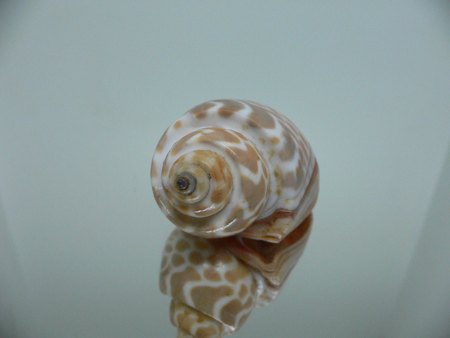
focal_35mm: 35
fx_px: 455
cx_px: 225
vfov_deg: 40.7
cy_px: 169
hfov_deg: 52.6
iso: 200
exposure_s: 1/60
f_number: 2.8
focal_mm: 4.6
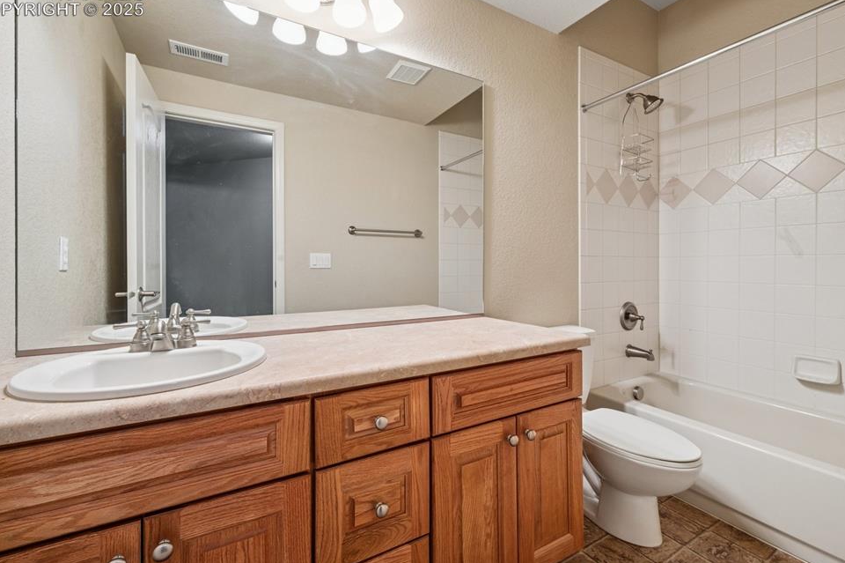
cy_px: 268
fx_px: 375
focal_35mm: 16
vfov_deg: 73.6
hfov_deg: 96.8
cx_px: 422
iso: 100
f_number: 11
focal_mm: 15
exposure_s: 1.6
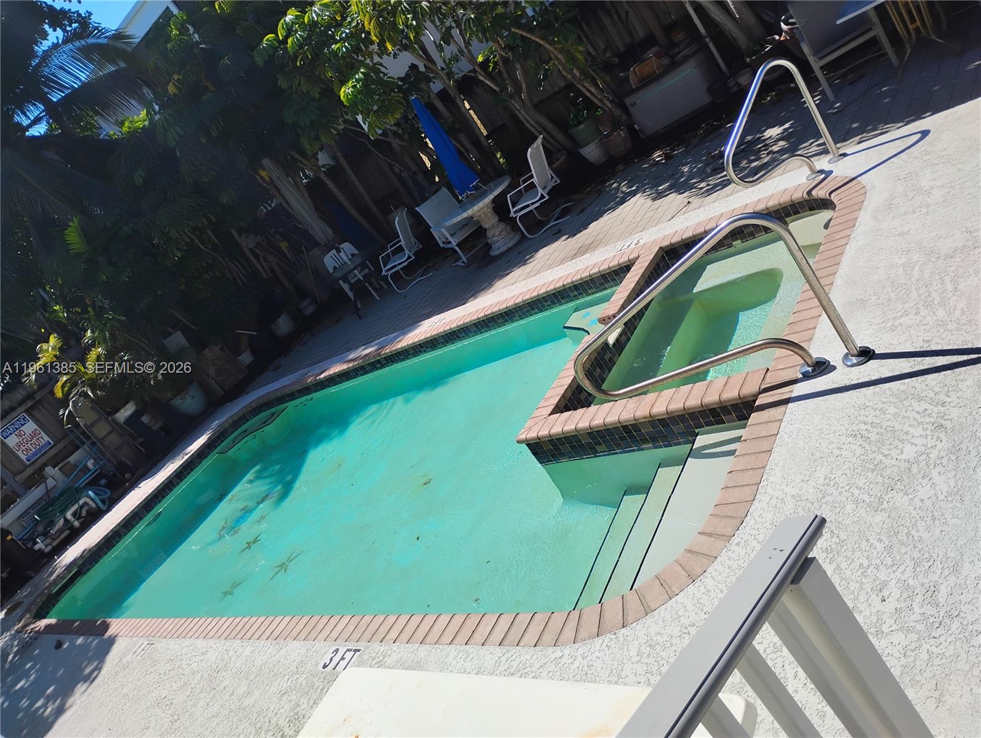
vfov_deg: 49.9
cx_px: 490
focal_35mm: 28
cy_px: 369
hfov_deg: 63.4
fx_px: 795
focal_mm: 4.26
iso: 100
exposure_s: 1/1318
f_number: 1.8
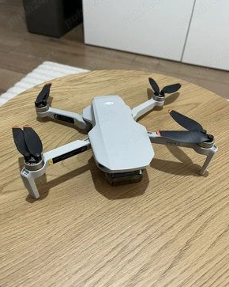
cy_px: 141
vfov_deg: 62.2
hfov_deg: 51.5
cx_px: 114
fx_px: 237
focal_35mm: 28
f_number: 1.6
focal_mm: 5.1
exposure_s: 1/60
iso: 320
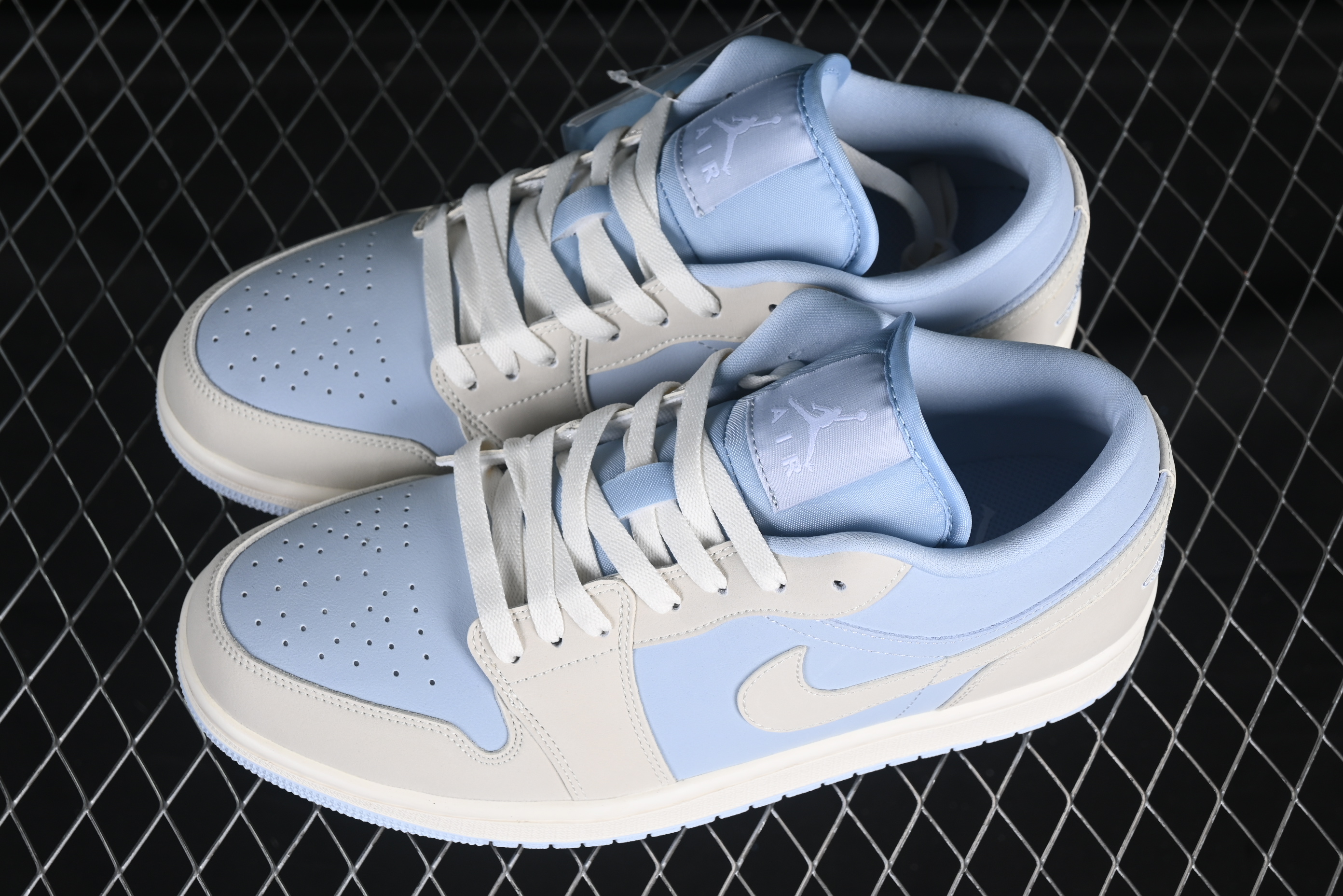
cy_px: 448
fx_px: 2798
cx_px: 672
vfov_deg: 18.2
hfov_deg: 27.0
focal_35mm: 75
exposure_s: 1/80
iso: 160
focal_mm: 50
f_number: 7.1
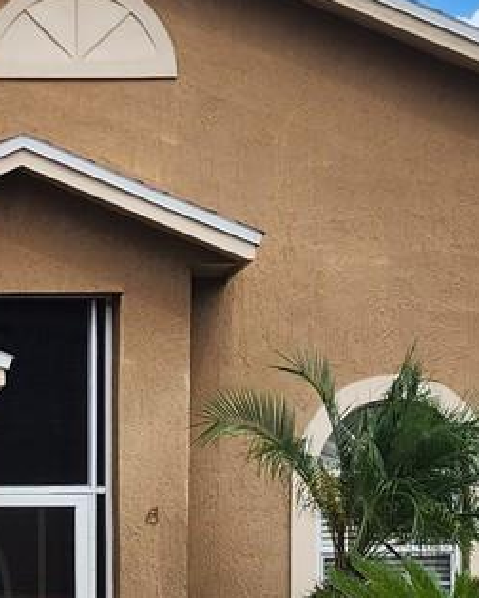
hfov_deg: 13.0
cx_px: -179
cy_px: 708
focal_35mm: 114
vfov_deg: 16.2
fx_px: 2020
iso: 12
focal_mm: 6.4
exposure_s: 1/823
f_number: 1.8
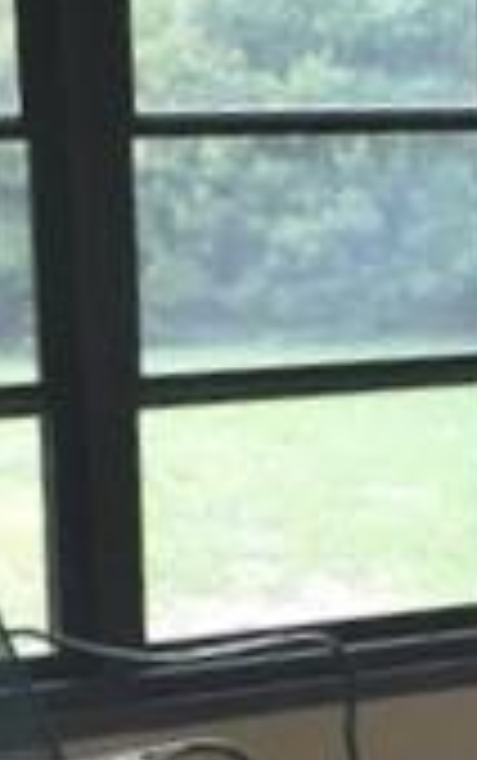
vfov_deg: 20.0
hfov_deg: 11.7
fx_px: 2158
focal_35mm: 104
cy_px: 326
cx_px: 853
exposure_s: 1/30
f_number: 2.2
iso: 64
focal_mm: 4.15
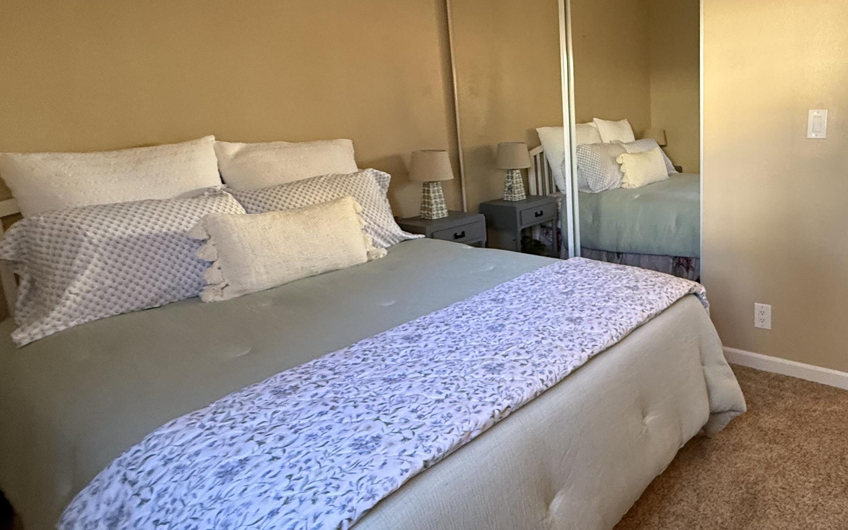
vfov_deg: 52.7
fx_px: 532
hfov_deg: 73.2
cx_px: 606
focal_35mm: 23
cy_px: 216
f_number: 2.2
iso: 320
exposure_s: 1/60
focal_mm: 2.22
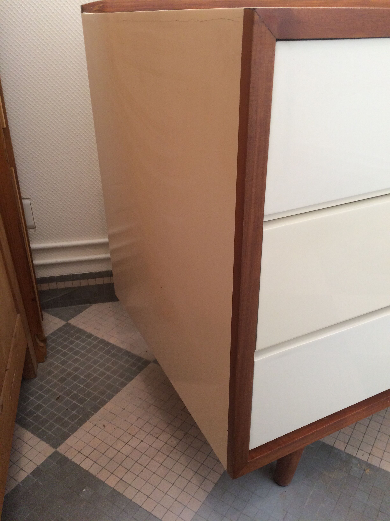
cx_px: 195
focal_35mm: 29
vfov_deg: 61.7
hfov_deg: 48.2
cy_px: 260
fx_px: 436
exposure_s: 1/33
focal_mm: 4.15
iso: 125
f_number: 2.2
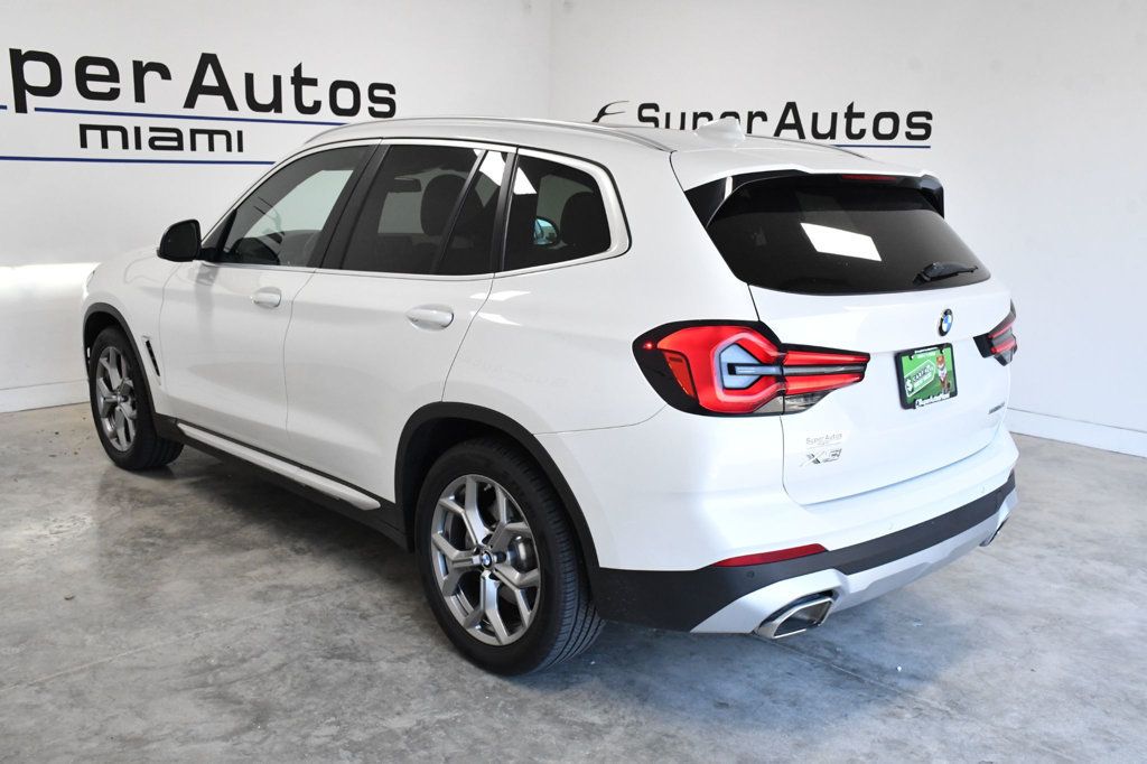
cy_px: 382
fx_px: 1083
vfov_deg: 38.9
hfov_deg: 55.8
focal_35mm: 34
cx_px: 574
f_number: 10
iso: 2500
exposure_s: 1/400
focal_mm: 23
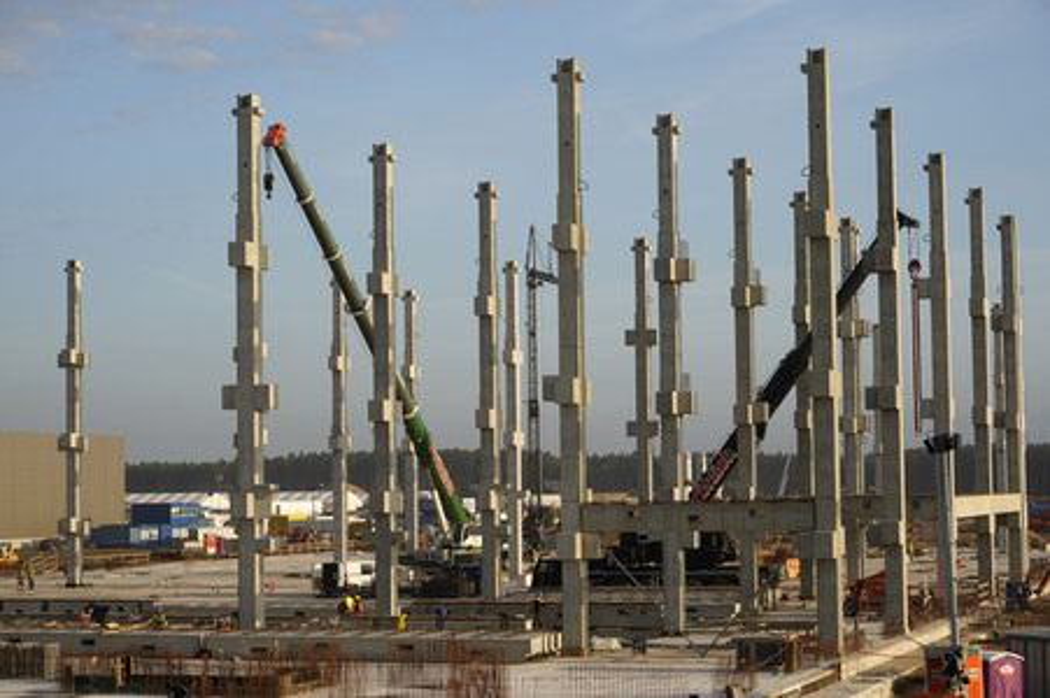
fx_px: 2186
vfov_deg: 18.2
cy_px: 349
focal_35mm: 75
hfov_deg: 27.0
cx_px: 525
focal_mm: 75
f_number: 11
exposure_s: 1/400
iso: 320
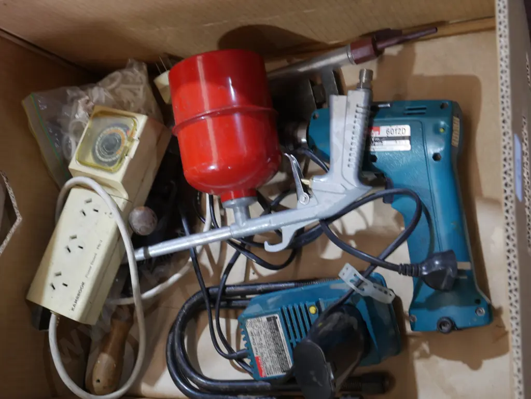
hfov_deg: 46.8
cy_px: 200
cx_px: 266
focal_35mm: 40
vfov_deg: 36.0
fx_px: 614
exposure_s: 1/60
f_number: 4.5
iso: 800
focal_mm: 20
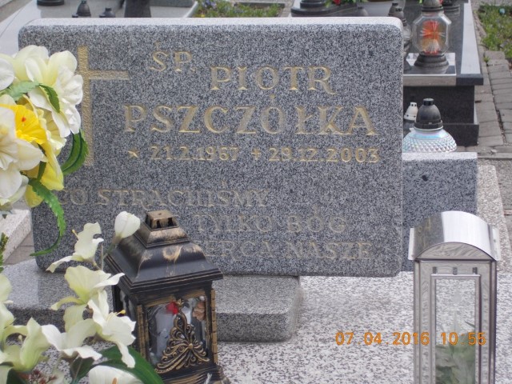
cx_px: 256
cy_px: 192
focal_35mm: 99
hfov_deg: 19.8
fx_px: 1464
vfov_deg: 14.9
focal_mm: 17.6
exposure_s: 1/200
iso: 80
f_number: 5.5
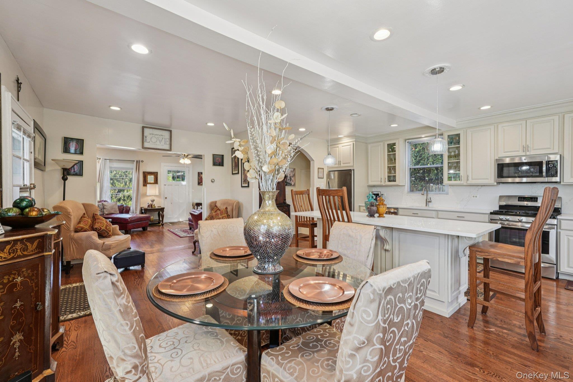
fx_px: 263
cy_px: 191
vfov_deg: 72.0
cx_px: 286
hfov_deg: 95.0
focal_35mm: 16
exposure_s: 1/20
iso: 400
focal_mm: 16.5
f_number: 9
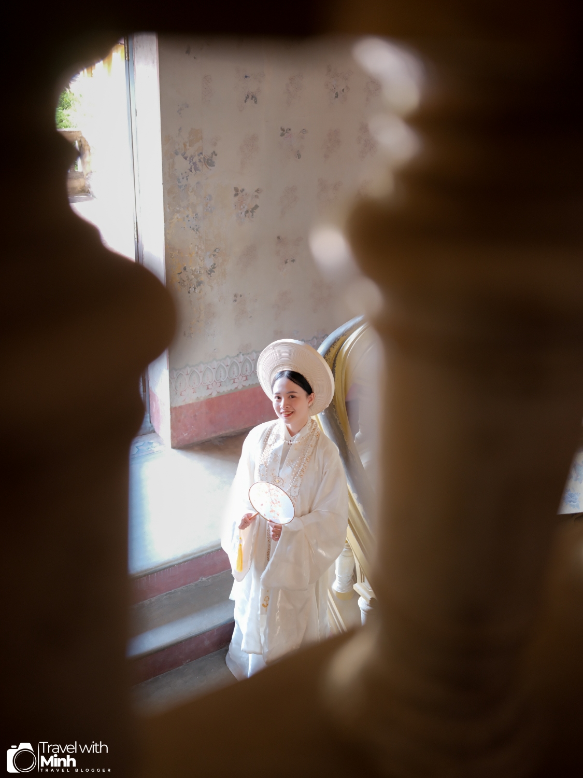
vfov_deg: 51.4
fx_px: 808
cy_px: 389
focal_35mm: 36
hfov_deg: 39.7
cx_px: 292
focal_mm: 45
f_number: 2.8
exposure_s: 1/40
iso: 800
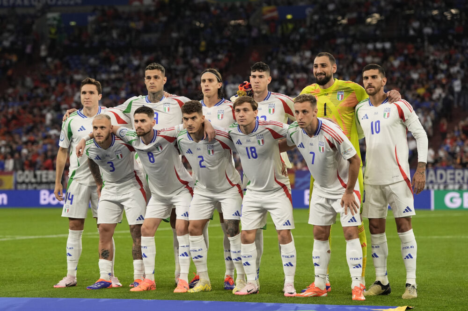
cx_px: 234
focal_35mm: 116
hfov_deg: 17.6
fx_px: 1507
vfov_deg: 11.8
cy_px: 156
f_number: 3.5
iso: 2000
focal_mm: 116
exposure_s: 1/1600
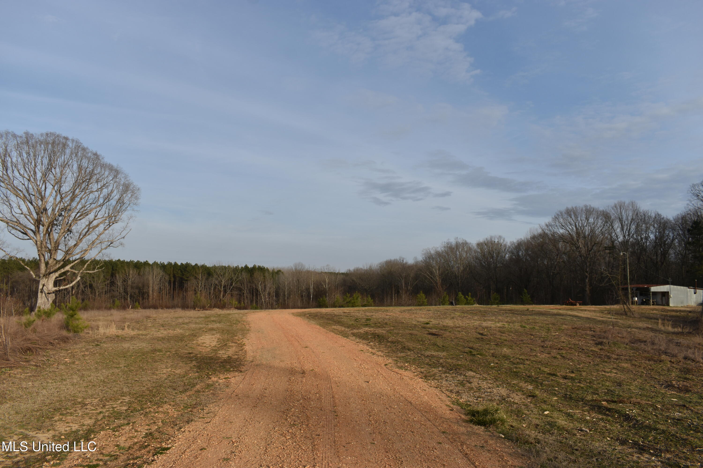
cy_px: 234
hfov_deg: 67.4
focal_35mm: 27
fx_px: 527
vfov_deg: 47.9
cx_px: 352
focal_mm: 18
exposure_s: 1/400
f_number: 8
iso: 100
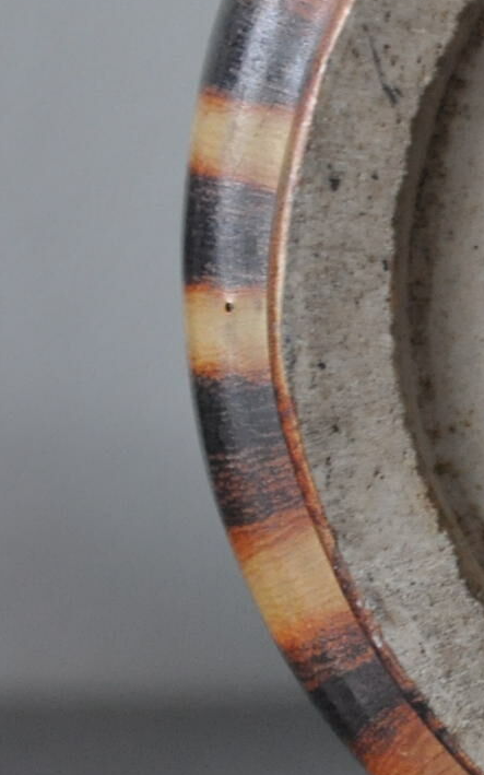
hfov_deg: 4.8
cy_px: 272
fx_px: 5657
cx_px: 924
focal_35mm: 268
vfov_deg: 7.8
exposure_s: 1/80
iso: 1600
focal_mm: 58
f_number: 5
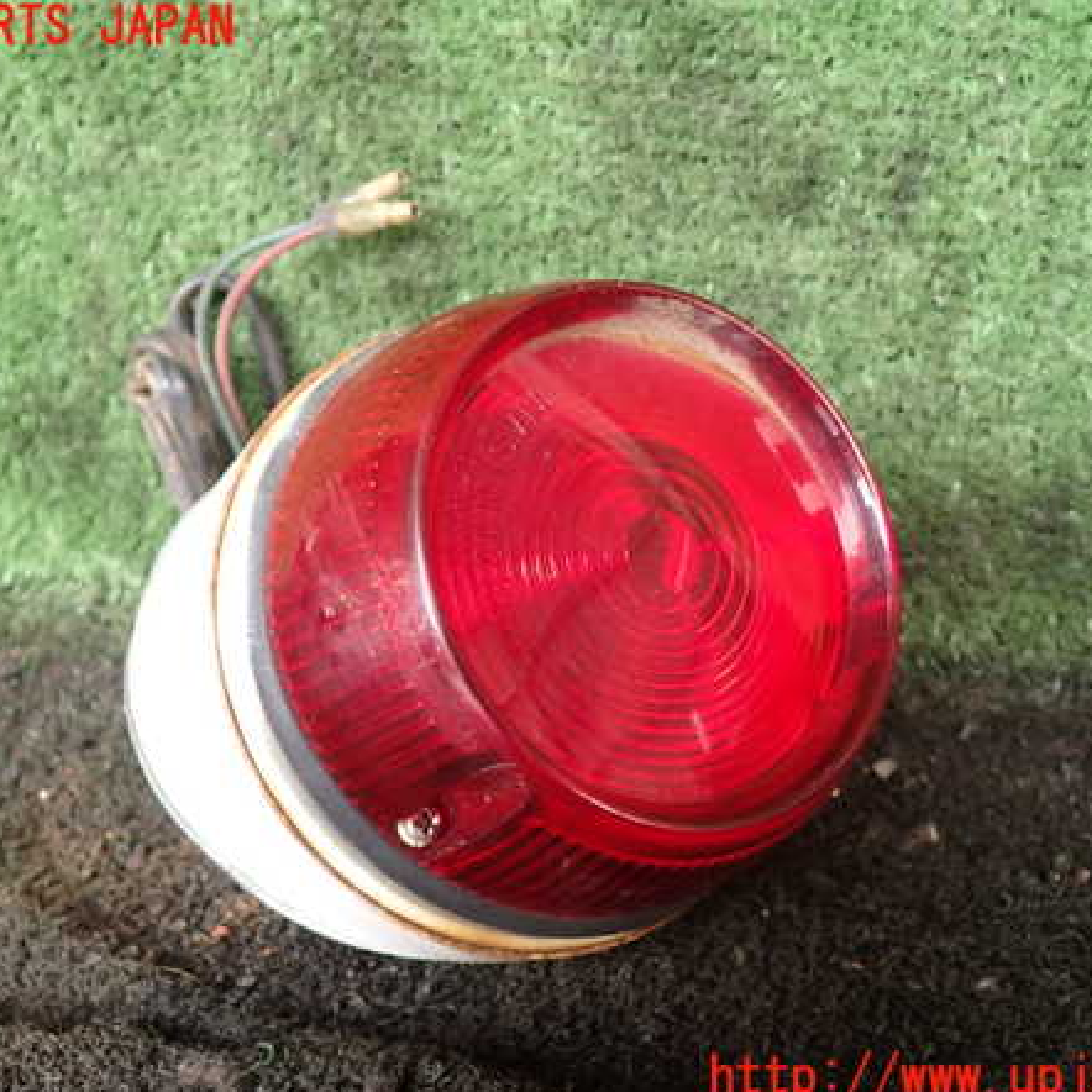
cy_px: 553
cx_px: 526
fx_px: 1285
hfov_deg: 46.0
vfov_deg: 46.0
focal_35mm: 36
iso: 200
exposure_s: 1/50
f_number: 2.3
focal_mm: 5.4
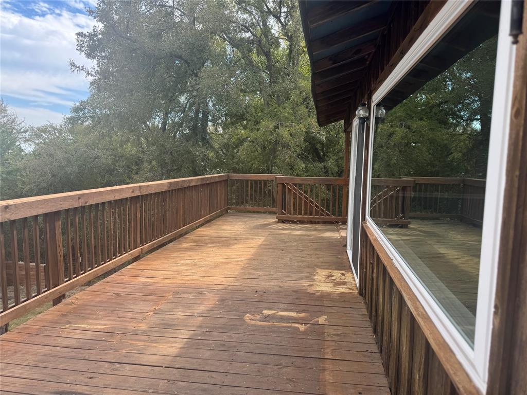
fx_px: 365
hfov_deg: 71.6
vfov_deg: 56.8
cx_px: 264
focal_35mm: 24
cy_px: 198
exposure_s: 1/912
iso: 80
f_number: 1.78
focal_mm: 6.76
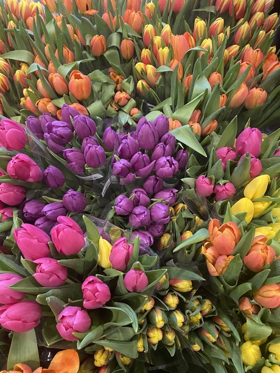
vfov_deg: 67.3
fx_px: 280
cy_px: 186
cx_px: 140
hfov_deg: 53.1
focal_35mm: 26
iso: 320
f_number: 1.8
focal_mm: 4.25
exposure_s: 1/60
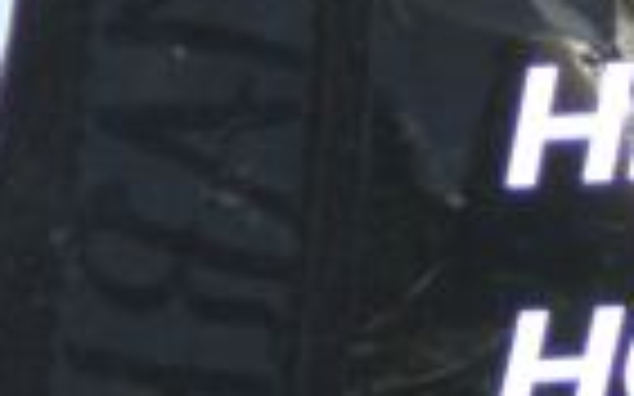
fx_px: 11399
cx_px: 841
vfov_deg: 2.0
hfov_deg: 3.2
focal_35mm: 660
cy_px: 328
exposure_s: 1/640
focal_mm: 20.4
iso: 80
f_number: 4
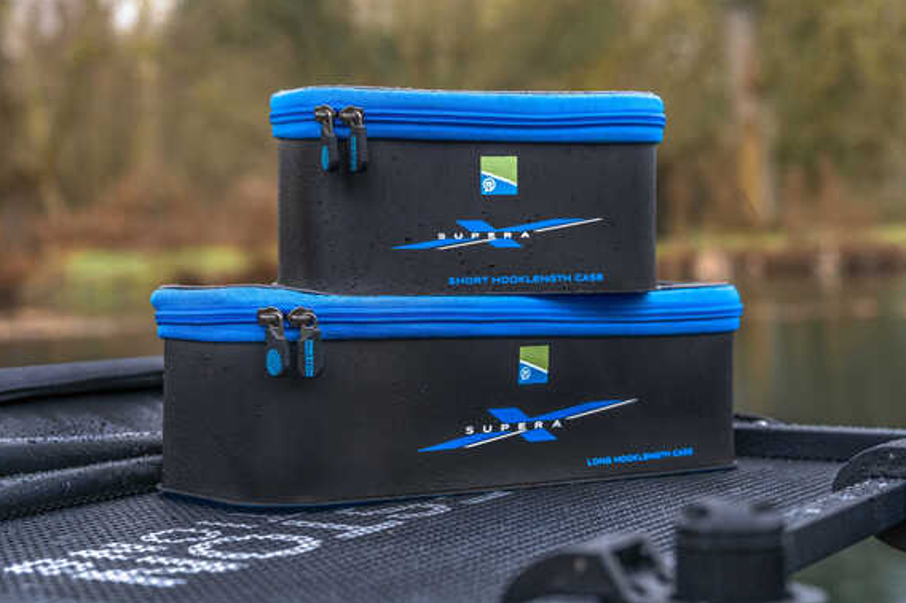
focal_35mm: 74
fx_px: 1861
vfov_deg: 18.4
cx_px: 463
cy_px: 290
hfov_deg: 27.4
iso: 500
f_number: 6.3
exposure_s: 1/200
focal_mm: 70
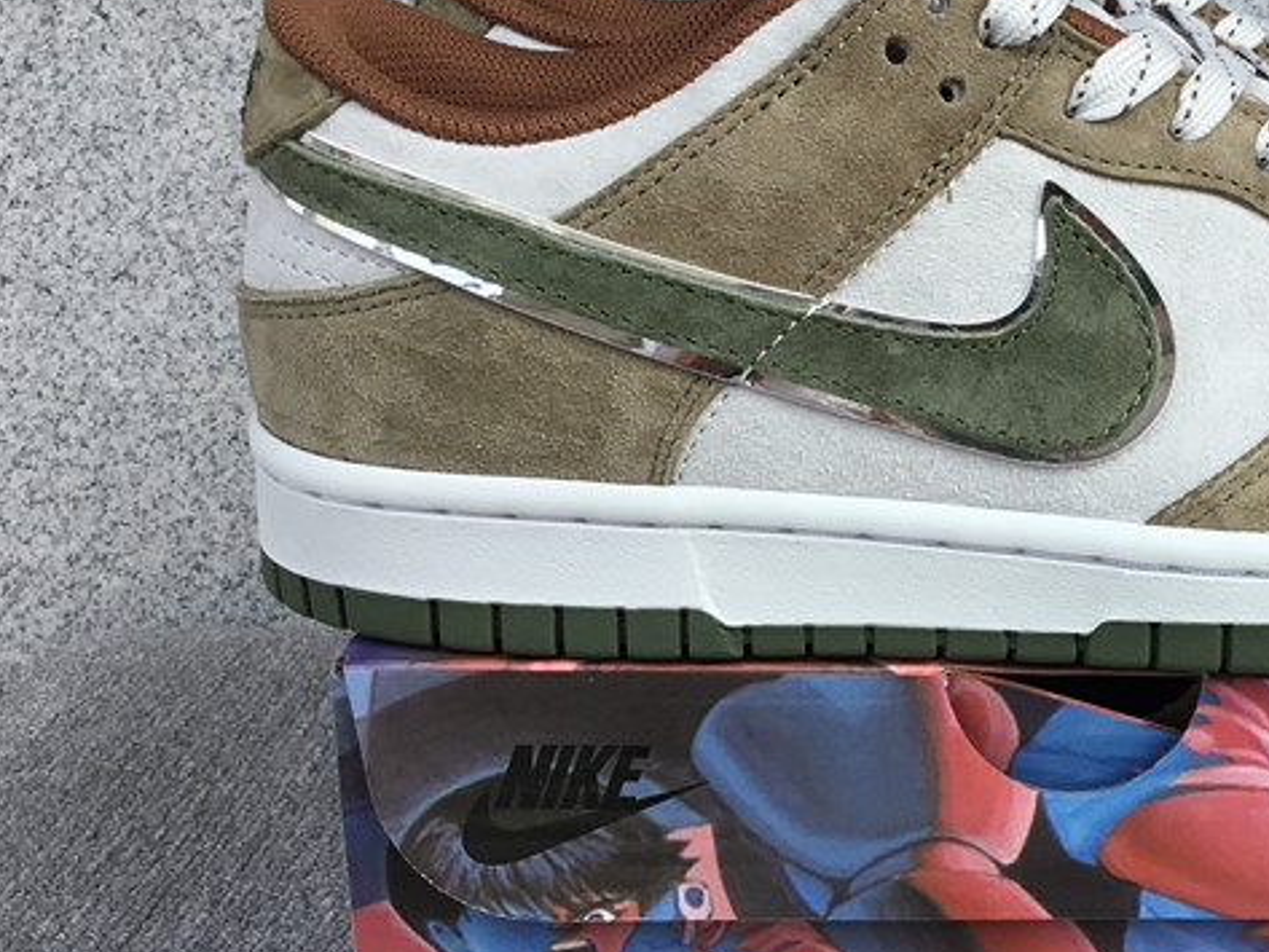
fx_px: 2163
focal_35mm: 59
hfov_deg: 31.5
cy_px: 564
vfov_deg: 24.8
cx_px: 1076
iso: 25
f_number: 2.4
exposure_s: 1/503
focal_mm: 3.3
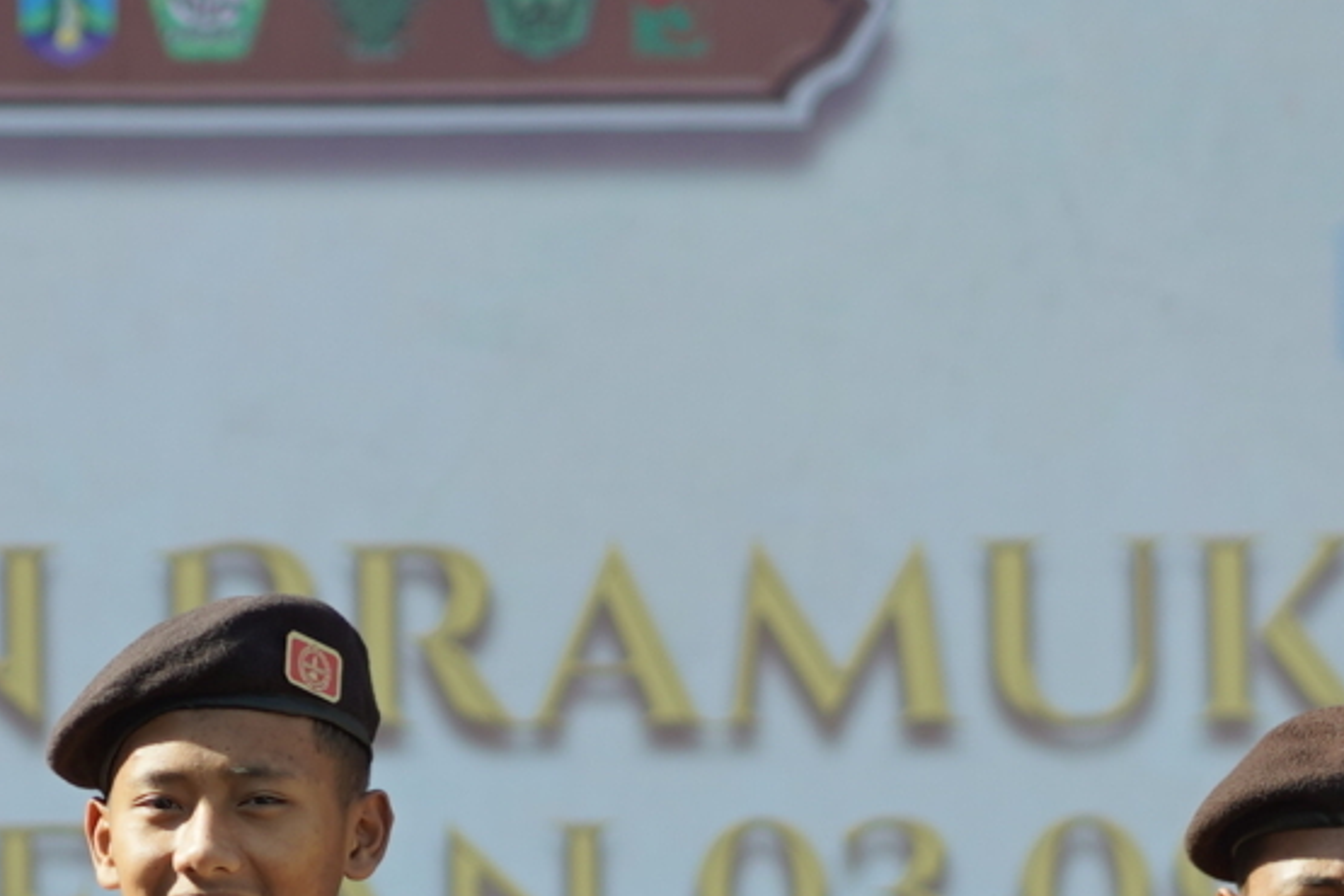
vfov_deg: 3.5
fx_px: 14634
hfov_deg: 5.2
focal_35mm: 392
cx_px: -276
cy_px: 934
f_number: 2.2
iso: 100
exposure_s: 1/1250
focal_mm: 85
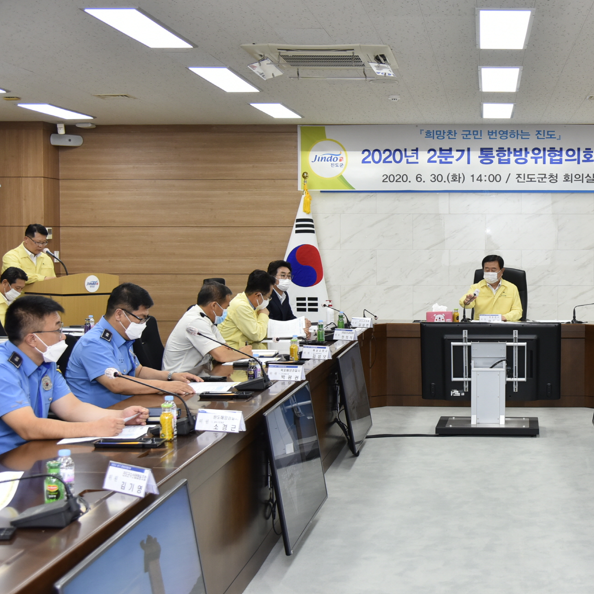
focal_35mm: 55
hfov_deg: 30.2
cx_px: 493
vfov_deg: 31.1
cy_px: 280
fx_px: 1068
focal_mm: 38
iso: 800
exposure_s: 1/125
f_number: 4.5
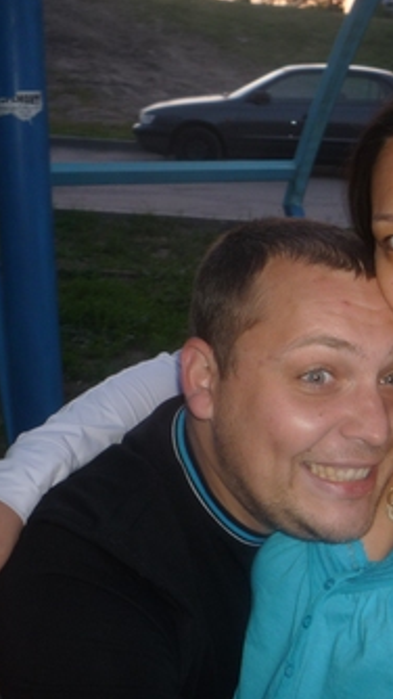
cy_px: 350
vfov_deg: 46.4
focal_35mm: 44
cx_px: 374
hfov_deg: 26.0
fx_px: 815
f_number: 3.3
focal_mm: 5.2
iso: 100
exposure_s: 1/30
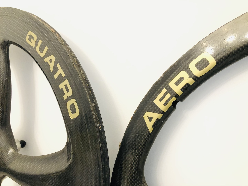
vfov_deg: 49.7
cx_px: 124
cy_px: 93
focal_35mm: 28
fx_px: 201
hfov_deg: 63.4
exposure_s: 1/15
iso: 100
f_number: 1.8
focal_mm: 4
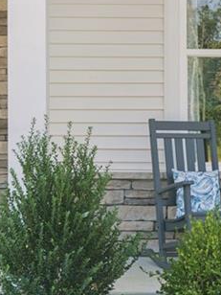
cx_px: 159
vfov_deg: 17.6
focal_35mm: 112
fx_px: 953
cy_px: 131
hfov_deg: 13.2
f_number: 9
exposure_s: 1/20
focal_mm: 35
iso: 100
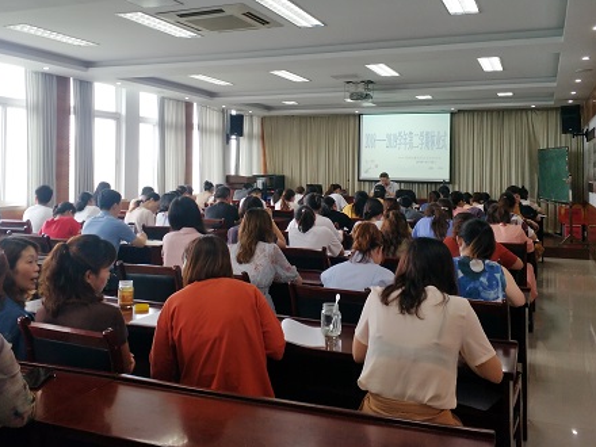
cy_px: 158
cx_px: 274
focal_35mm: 31
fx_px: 534
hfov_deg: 58.3
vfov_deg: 44.9
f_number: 2
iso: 170
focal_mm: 3.79
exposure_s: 1/33.3
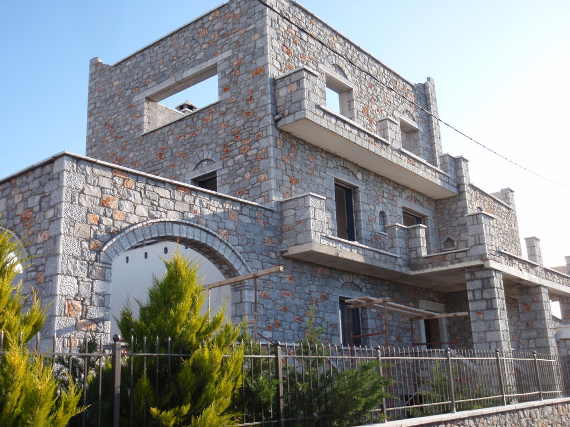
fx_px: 593
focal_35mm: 36
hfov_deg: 51.4
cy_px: 214
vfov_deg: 39.7
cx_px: 285
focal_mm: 6.53
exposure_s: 1/80
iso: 64
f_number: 6.3
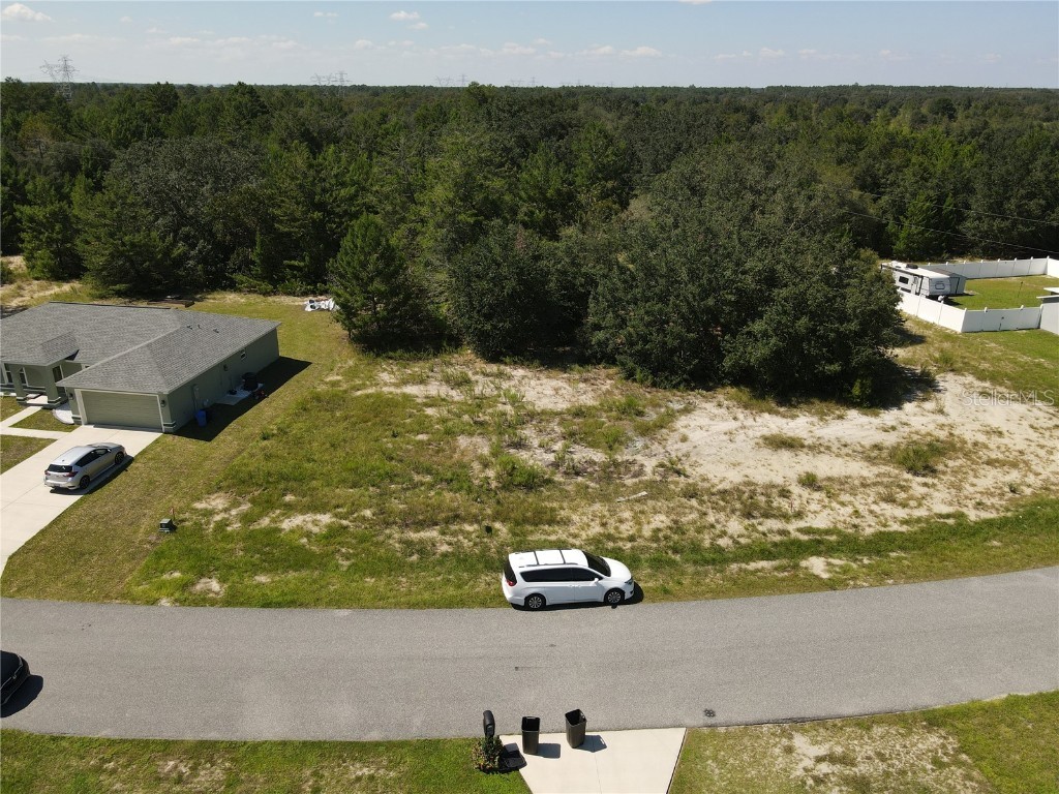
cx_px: 530
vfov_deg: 56.8
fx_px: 734
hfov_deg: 71.6
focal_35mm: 24
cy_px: 397
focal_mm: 4.5
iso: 110
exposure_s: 1/725
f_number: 2.8
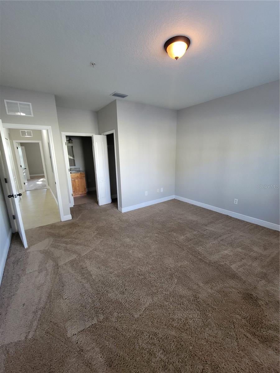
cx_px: 140
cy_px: 186
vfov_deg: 106.2
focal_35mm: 13
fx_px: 140
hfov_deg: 89.9
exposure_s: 1/30
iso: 320
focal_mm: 2.2
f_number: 2.2
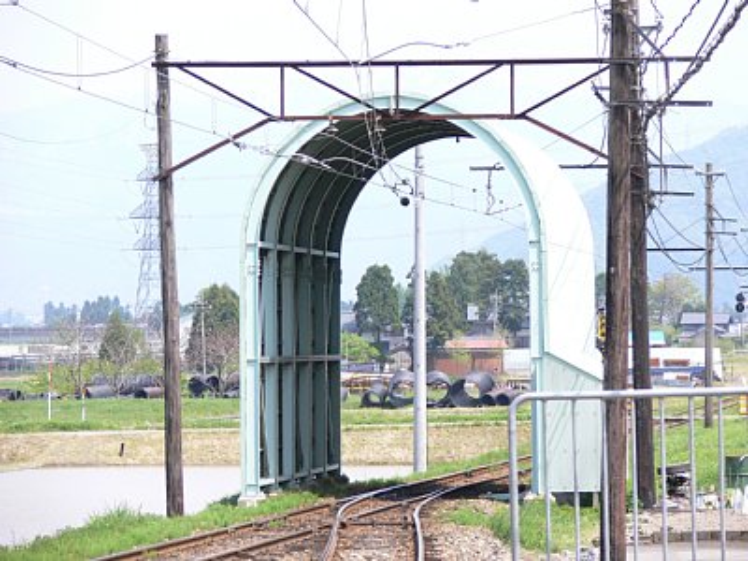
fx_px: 4106
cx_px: 374
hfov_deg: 10.4
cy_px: 280
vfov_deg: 7.8
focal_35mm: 190
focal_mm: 40.2
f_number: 4
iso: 100
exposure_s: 1/400
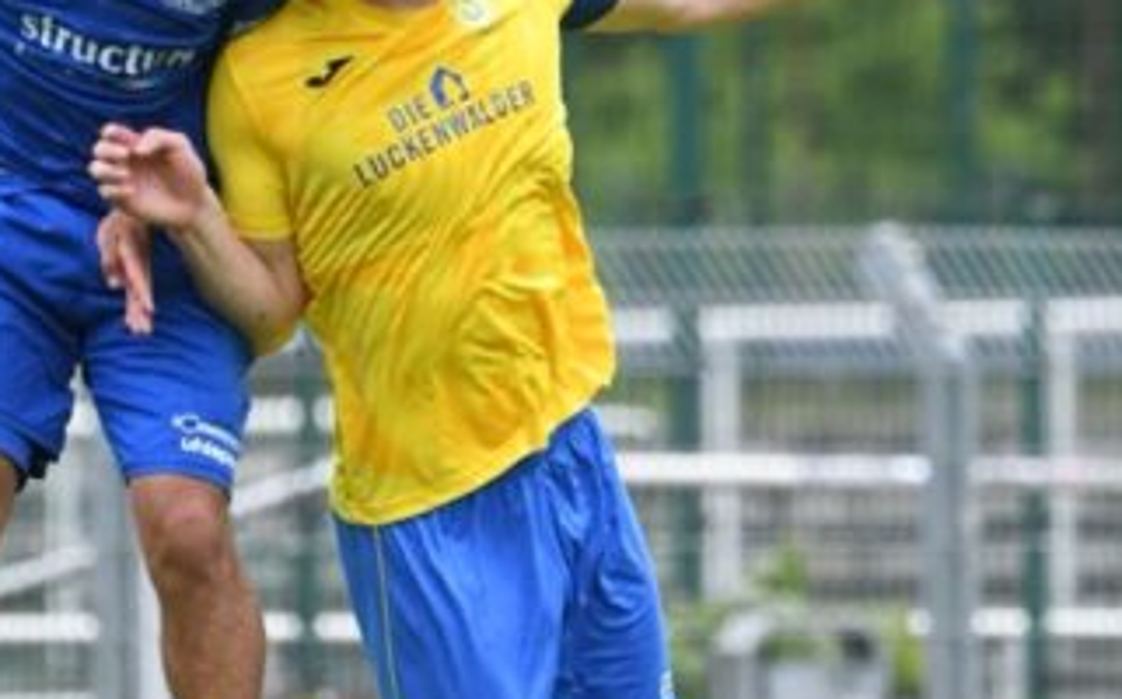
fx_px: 39778
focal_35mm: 1302
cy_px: 486
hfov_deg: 1.6
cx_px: 825
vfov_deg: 1.0
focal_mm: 400
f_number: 6.3
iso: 1250
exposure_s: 1/1600
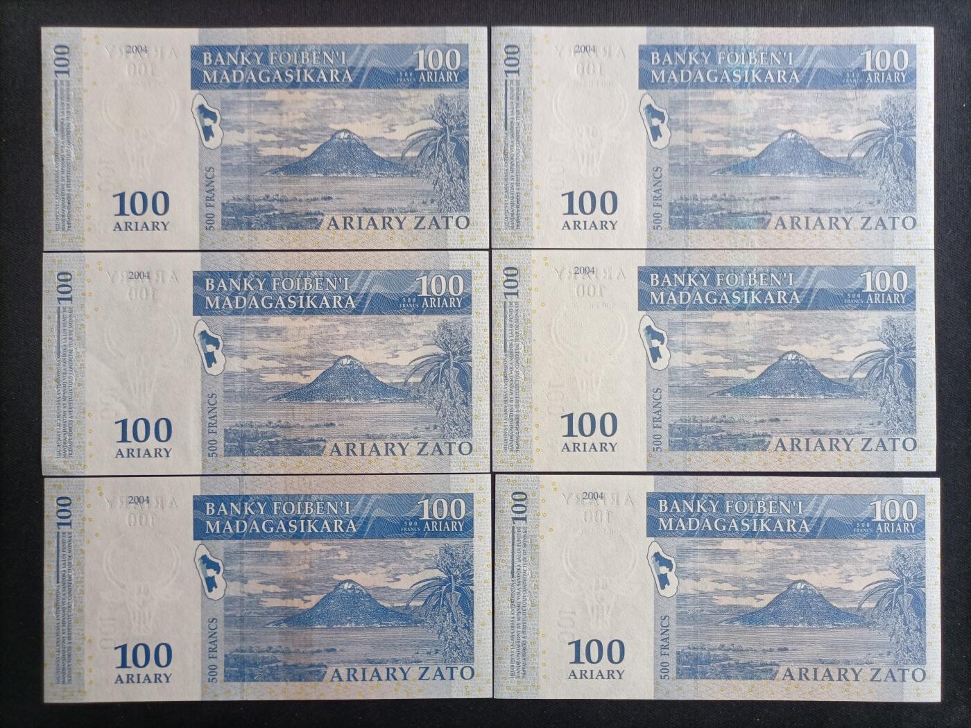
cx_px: 486
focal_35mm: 26
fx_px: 729
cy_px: 364
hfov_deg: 67.3
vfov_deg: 53.1
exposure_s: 1/50
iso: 233
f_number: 1.8
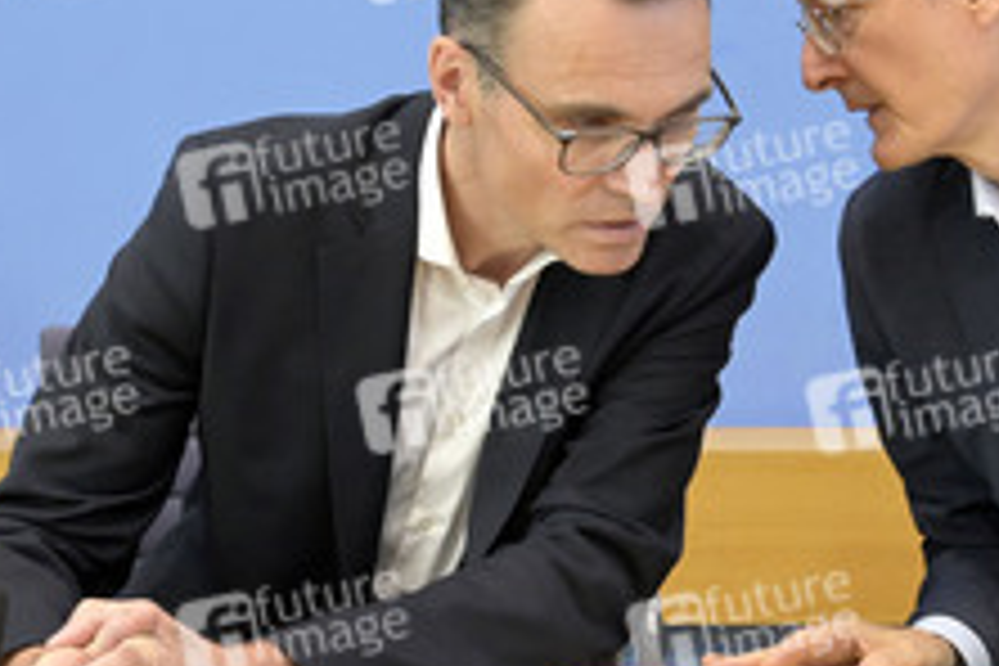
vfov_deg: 20.9
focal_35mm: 65
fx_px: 1804
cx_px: 803
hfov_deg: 30.2
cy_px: 288
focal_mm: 32
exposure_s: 1/400
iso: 4000
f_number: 5.6
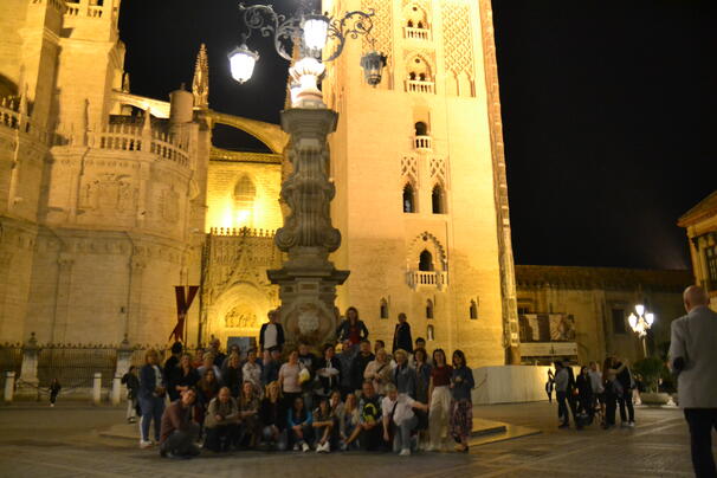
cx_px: 358
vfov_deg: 45.7
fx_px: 568
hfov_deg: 64.6
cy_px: 239
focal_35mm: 28
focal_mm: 19
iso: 3200
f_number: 2.8
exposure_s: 1/80
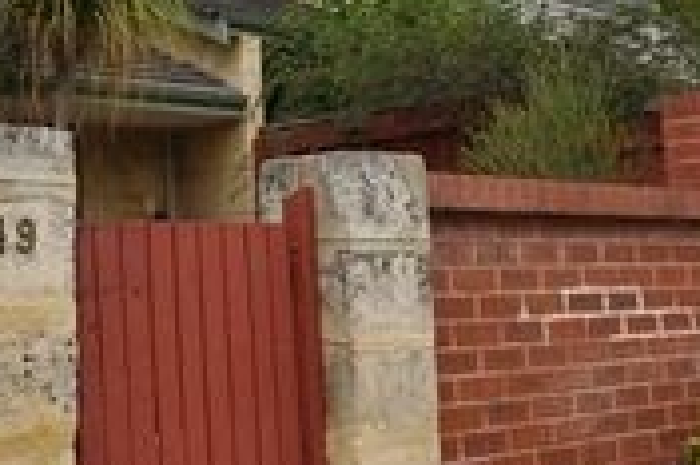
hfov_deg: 36.0
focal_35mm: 40
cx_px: -167
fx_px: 777
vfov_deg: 31.0
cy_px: 2
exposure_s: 1/200
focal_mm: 10
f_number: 11
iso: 200
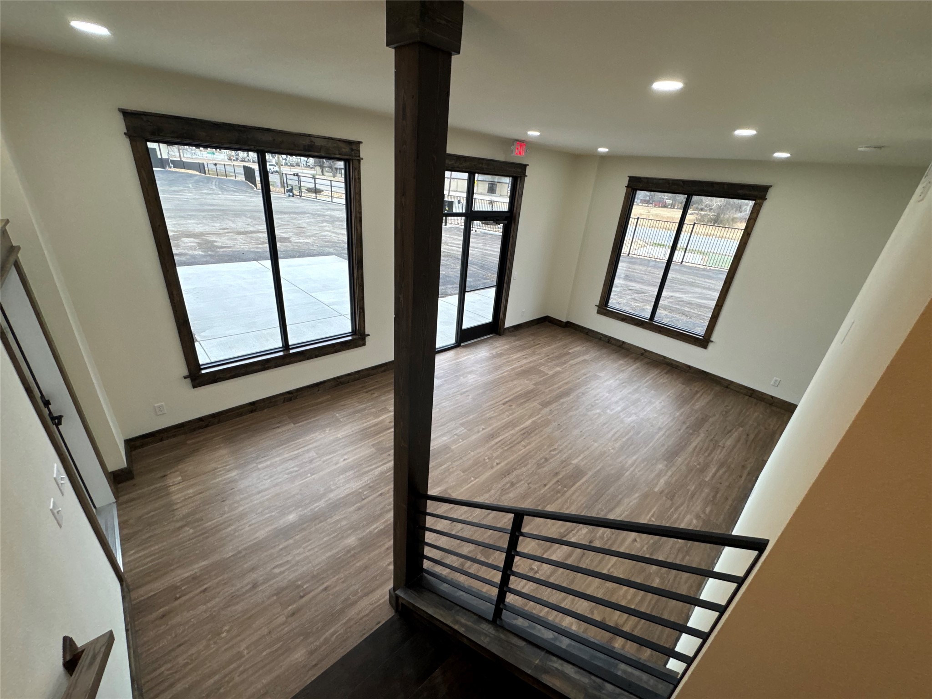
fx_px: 377
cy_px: 350
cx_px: 466
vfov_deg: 85.7
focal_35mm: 14
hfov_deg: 102.1
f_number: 2.2
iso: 100
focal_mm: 2.22
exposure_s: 1/120
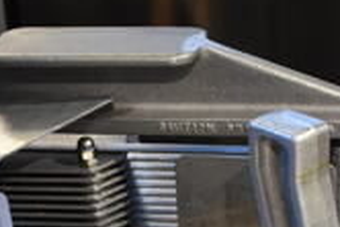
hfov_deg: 20.6
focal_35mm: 99
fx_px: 936
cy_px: 323
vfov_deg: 13.2
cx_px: 211
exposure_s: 1/30
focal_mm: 18
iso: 900
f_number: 3.5
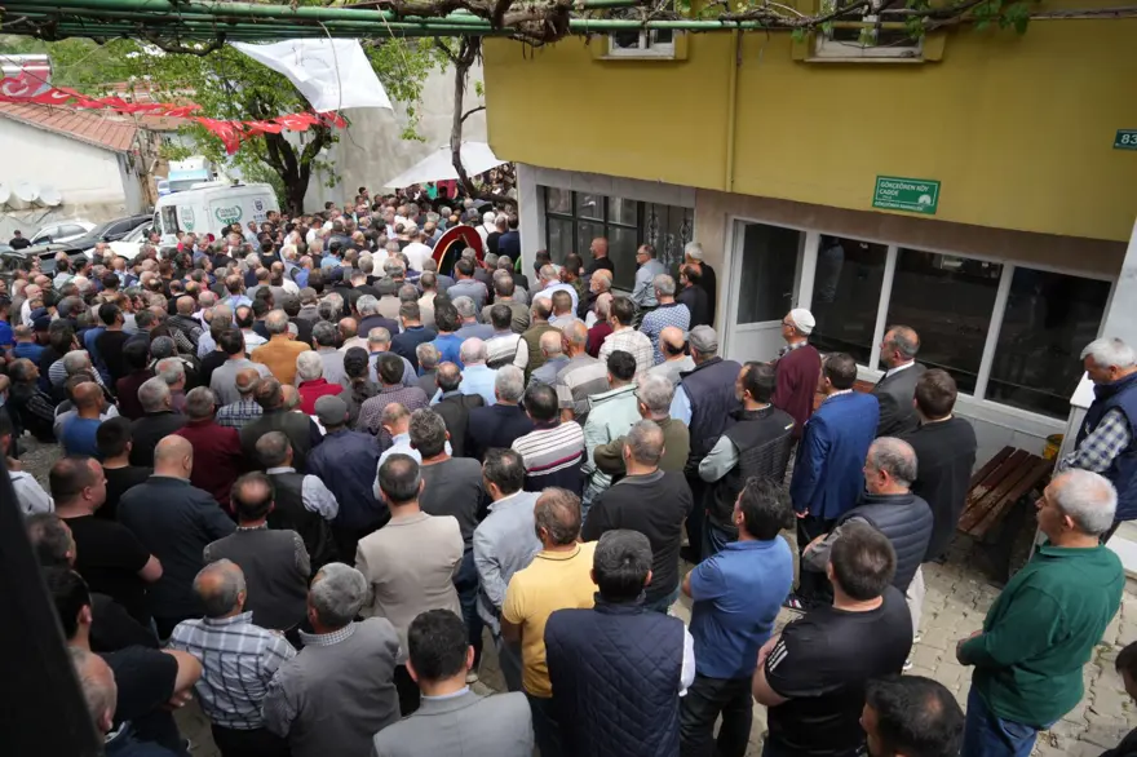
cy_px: 378
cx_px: 568
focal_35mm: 24
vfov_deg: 53.1
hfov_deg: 73.8
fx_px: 758
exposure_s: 1/320
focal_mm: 24
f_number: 7.1
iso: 320
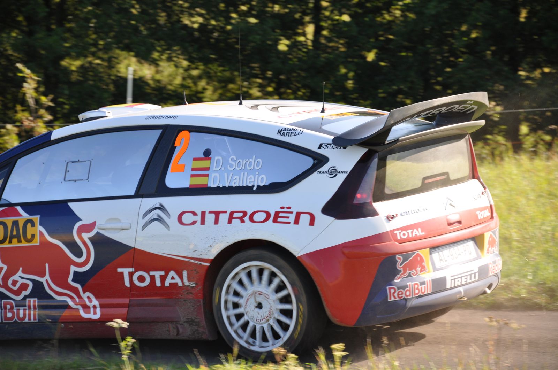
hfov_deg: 13.1
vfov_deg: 8.7
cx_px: 279
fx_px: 2438
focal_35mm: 158
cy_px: 185
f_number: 5.6
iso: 400
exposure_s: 1/500
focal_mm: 105
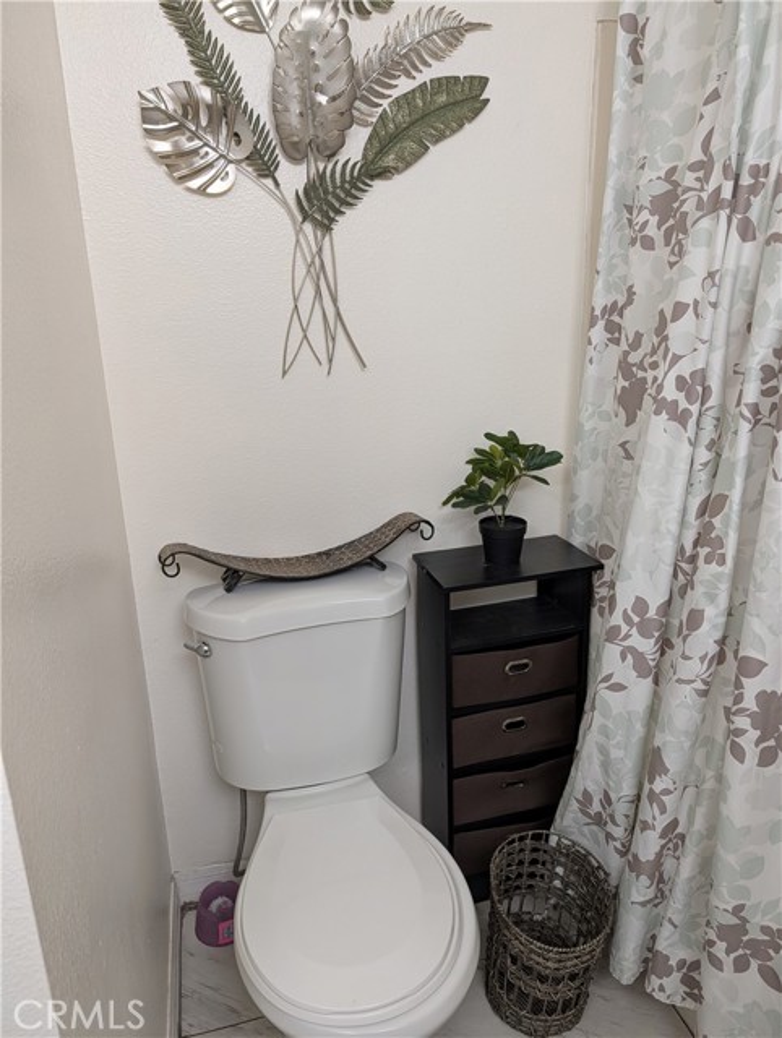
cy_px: 519
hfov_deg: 56.9
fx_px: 721
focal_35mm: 24
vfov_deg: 71.5
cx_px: 391
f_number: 1.68
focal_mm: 6.9
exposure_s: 1/60
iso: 125
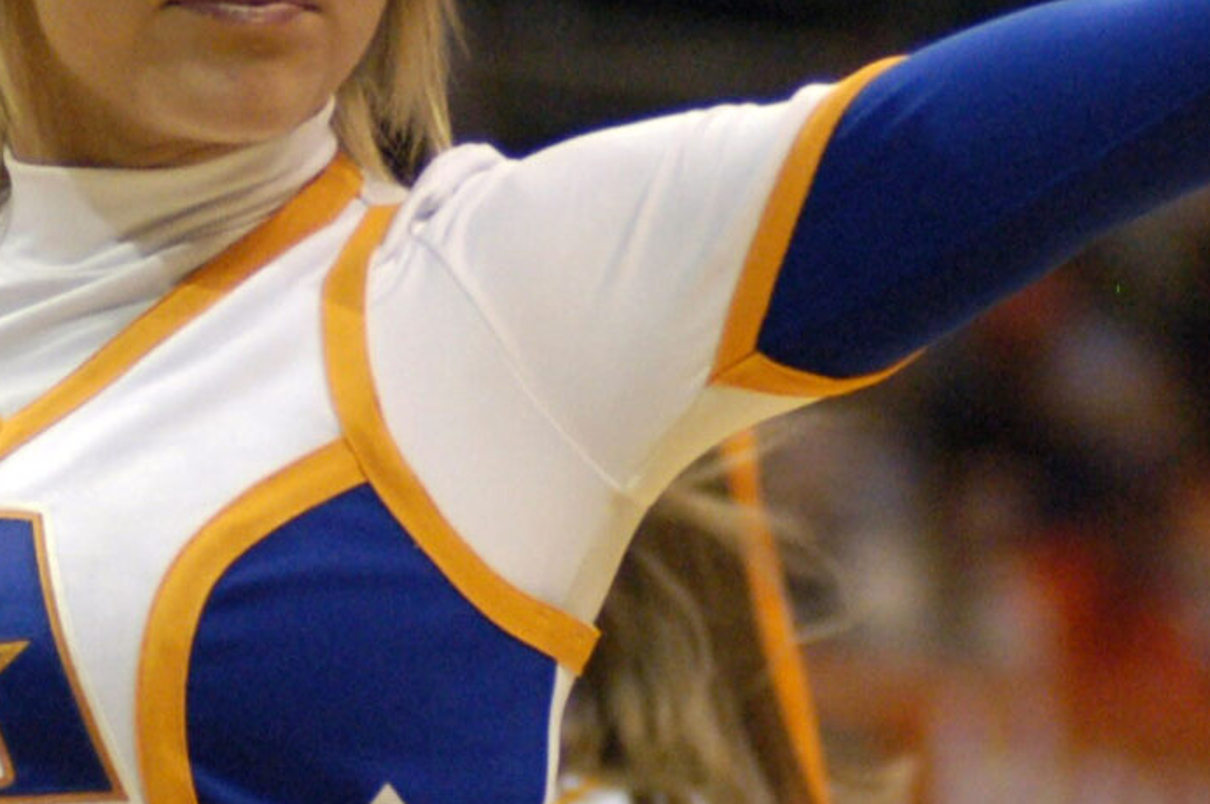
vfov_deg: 2.1
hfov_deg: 3.2
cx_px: 299
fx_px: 21625
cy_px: 535
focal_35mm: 644
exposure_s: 1/320
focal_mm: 116
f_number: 2.8
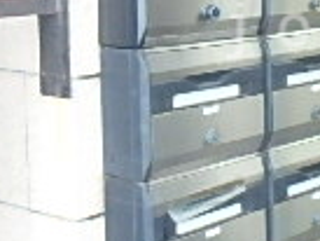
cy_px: 30
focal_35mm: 98
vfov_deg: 15.0
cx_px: 385
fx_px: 907
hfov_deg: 18.9
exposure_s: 1/100
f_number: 3.5
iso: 800
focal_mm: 3.7
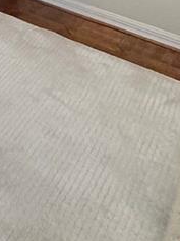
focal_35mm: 71
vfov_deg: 17.6
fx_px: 494
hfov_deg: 16.0
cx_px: -184
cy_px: -261
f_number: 2.2
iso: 250
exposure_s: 1/120
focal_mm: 2.22
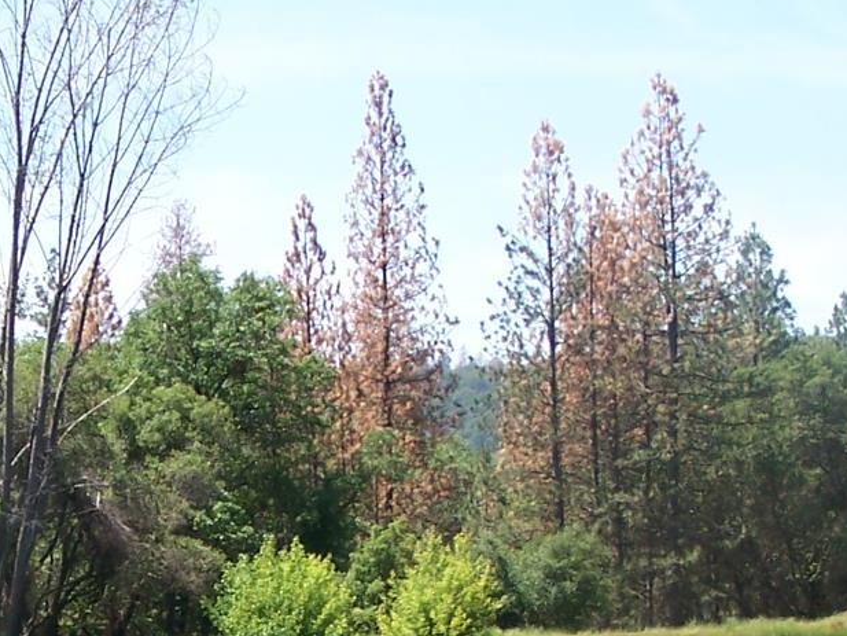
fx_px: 3035
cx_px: 236
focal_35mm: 124
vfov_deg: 11.7
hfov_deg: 15.8
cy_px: 751
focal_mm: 8.5
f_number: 3.2
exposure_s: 1/500
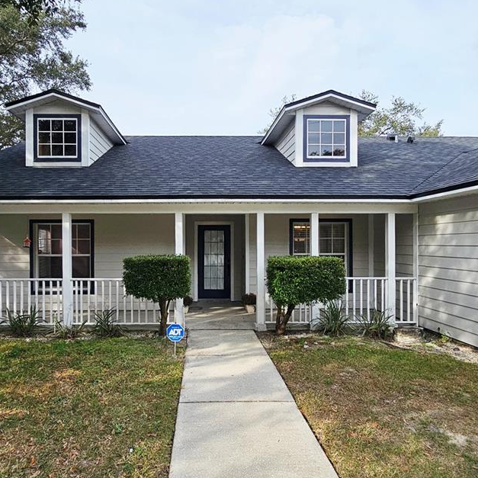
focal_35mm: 22
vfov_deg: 69.6
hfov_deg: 69.2
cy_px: 254
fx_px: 344
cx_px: 200
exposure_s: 1/2000
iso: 50
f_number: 2.2
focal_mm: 2.2
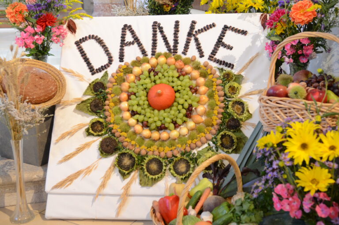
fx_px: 479
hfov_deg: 38.9
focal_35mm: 51
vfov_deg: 26.4
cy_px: 112
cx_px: 170
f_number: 4.5
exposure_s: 1/80
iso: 800
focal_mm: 34
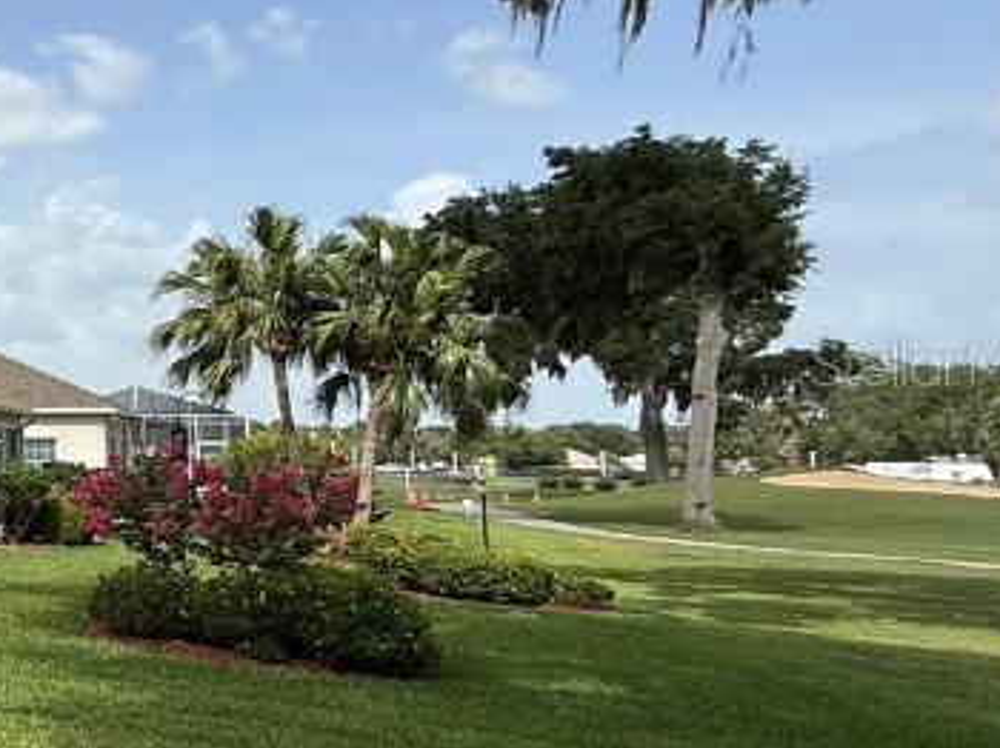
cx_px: -383
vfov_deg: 35.1
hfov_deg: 31.5
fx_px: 1184
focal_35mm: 41
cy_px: 363
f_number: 2.2
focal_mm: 2.22
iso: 50
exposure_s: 1/2611
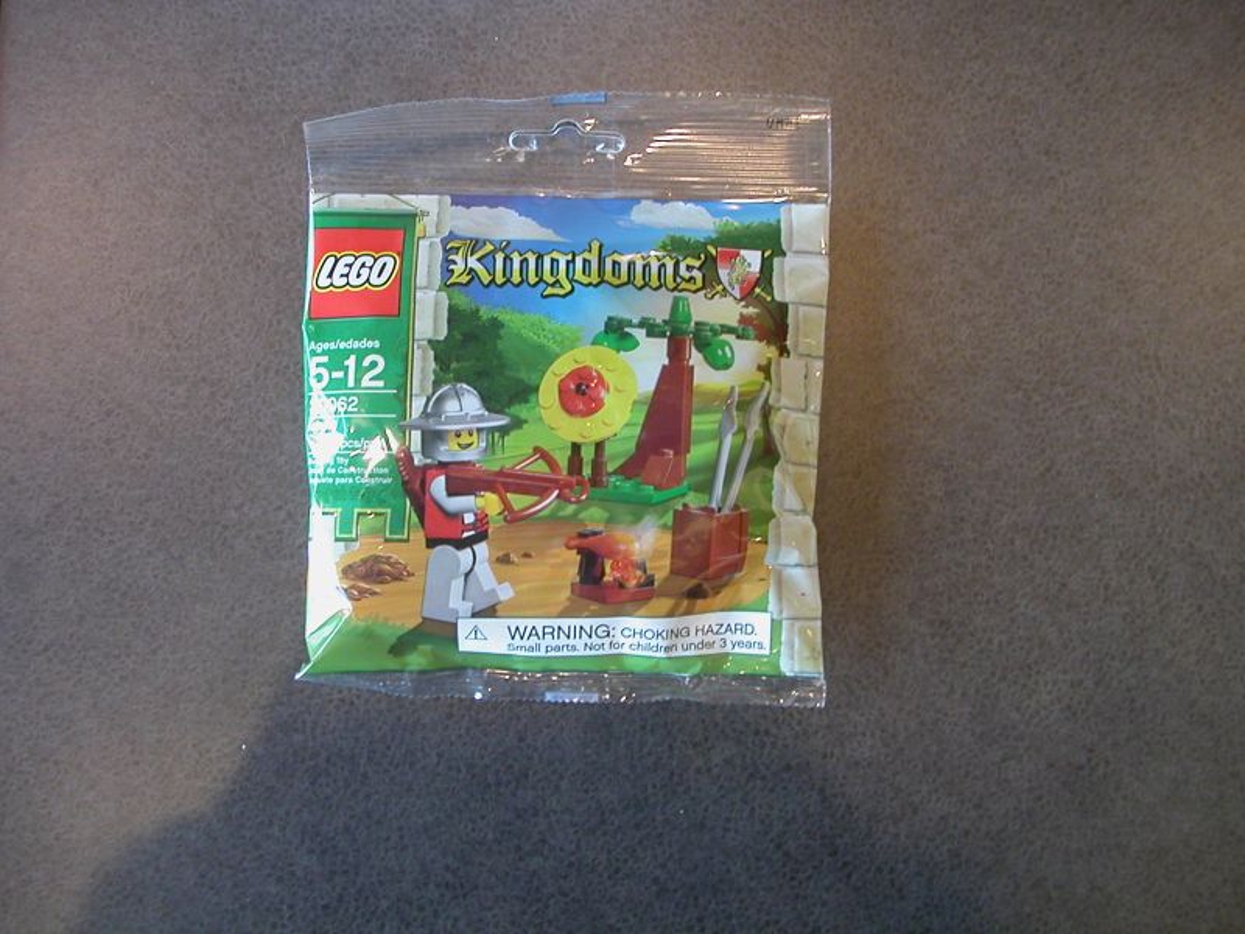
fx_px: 1331
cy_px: 467
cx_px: 622
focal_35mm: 37
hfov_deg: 50.1
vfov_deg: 38.7
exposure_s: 1/16.7
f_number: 2.7
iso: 100
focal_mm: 5.6
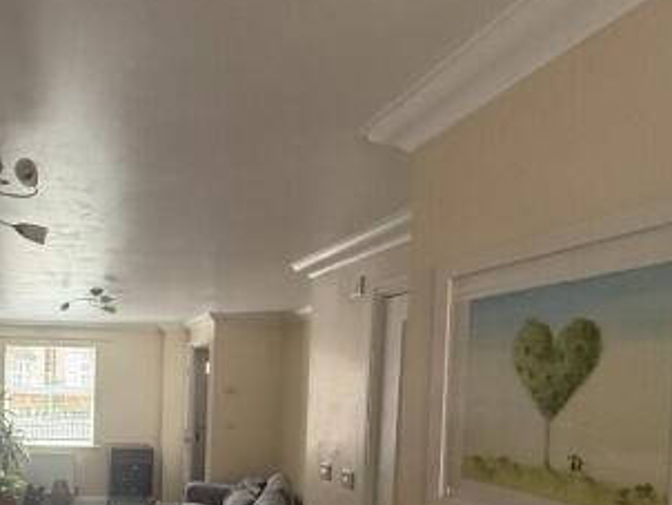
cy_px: 399
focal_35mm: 27
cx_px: 95
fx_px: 525
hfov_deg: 58.0
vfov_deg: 48.7
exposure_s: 1/99
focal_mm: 2.22
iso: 200
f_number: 2.2
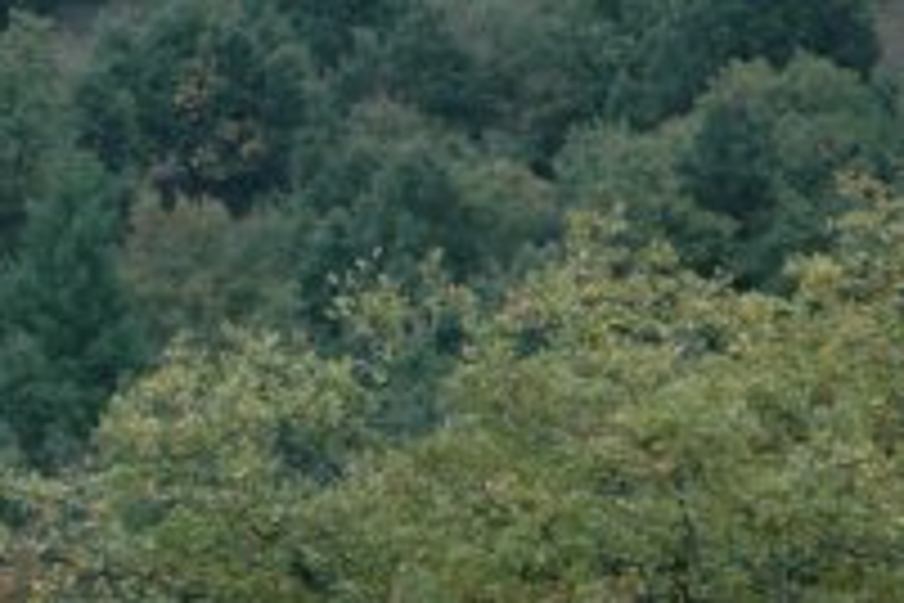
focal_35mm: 377
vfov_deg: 3.6
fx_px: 9466
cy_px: -292
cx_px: -81
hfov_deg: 5.5
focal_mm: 70
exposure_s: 1/40
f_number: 4.5
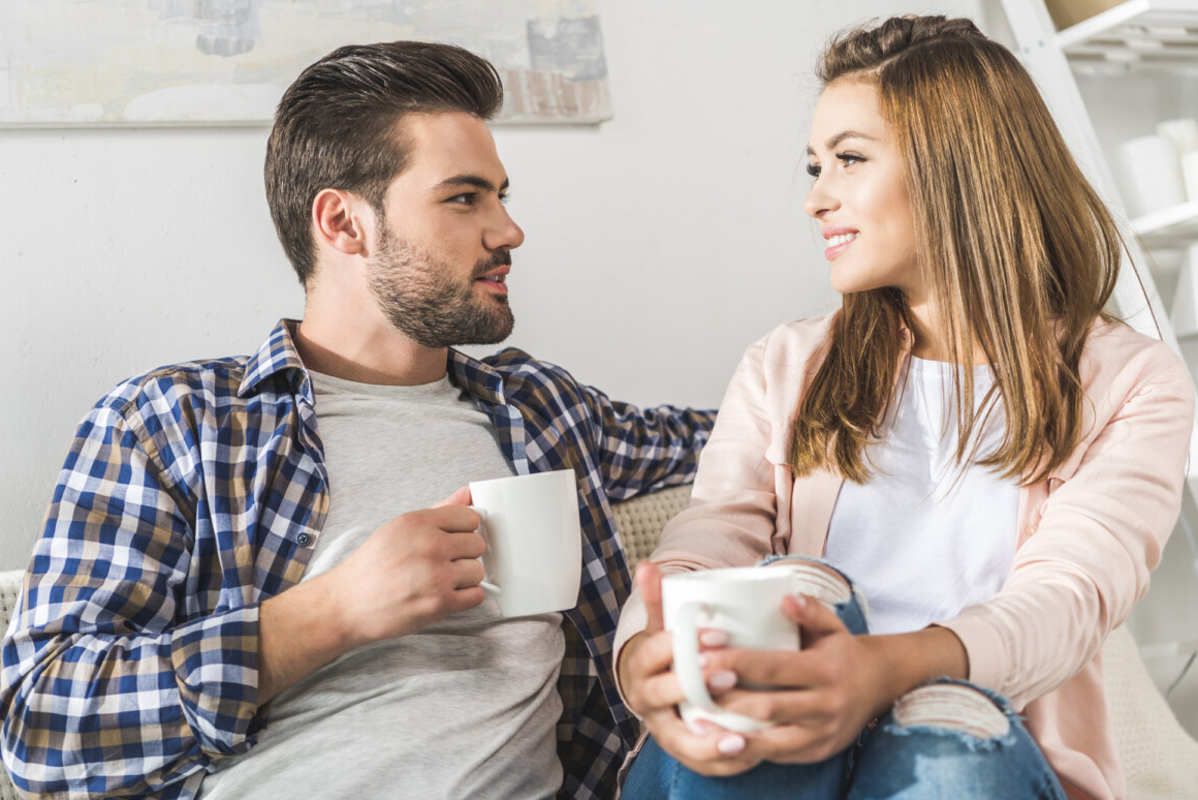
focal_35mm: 60
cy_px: 401
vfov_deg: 22.6
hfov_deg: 33.4
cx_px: 581
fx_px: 1997
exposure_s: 1/200
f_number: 3.5
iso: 64
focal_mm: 58
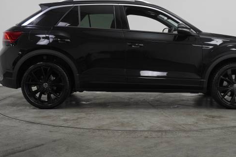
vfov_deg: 23.4
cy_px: 63
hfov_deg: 34.6
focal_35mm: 58
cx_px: 143
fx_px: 378
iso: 640
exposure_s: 1/60
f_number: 5.6
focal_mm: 29
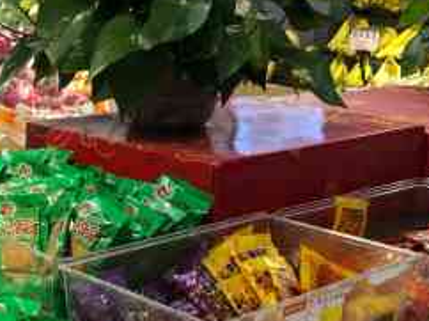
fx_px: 1003
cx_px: 197
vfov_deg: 18.0
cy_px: 276
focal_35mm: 81
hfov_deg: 24.1
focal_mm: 3.99
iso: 25
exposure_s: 1/33
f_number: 1.8
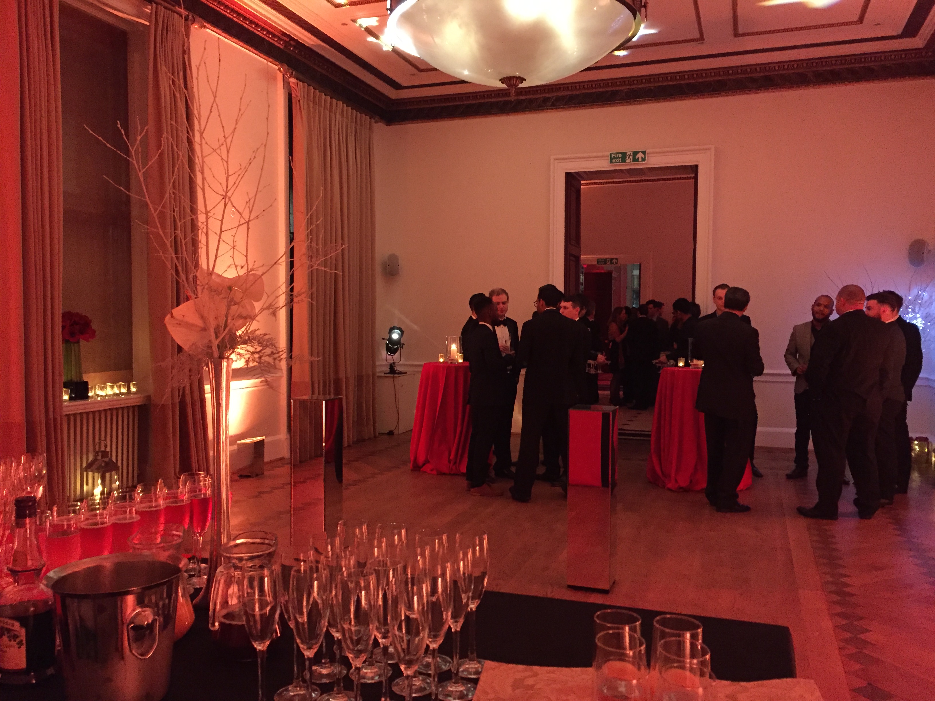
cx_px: 468
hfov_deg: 61.7
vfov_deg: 48.2
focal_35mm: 29
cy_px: 350
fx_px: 783
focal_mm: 4.15
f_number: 2.2
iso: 400
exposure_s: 1/17
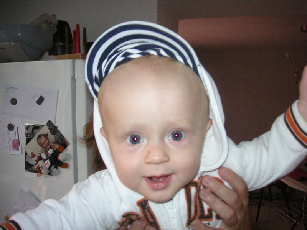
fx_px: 328
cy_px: 115
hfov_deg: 50.1
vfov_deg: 38.7
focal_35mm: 37
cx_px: 154
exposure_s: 1/45
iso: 160
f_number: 2.8
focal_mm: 6.1
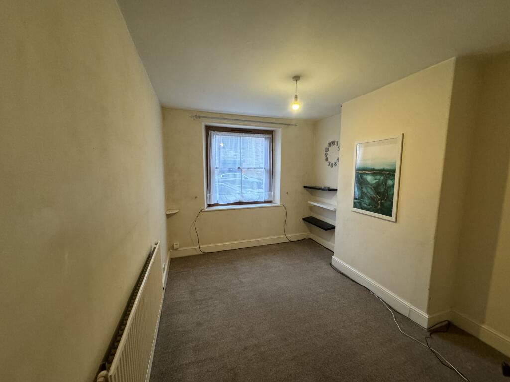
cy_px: 191
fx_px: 206
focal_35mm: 14
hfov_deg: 102.1
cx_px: 255
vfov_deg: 85.7
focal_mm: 2.22
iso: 320
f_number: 2.2
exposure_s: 1/50
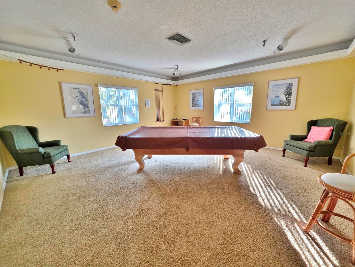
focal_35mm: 13
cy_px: 134
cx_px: 178
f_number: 1.9
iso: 250
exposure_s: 1/120
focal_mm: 2.2
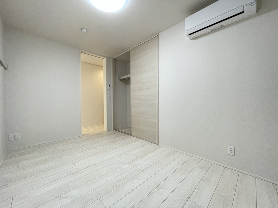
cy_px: 104
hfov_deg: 102.1
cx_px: 139
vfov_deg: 85.7
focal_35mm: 14
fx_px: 112
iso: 250
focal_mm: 1.55
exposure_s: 1/100
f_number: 2.4
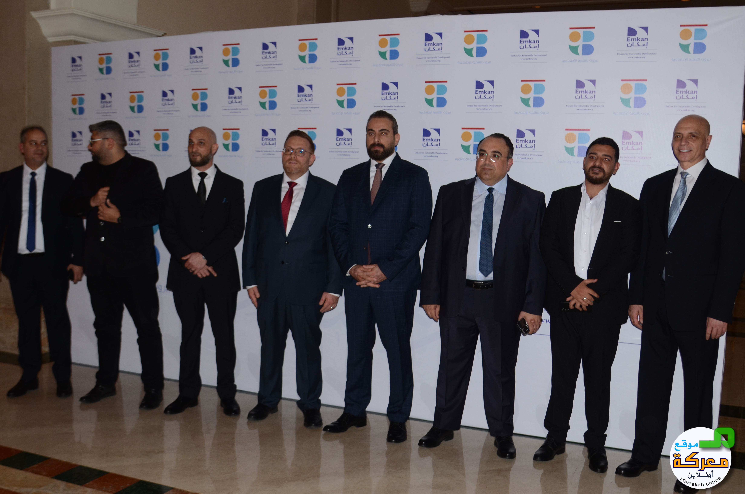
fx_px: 743
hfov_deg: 53.2
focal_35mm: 36
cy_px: 247
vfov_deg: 36.7
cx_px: 372
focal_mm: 24
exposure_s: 1/250
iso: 250
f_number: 4.5
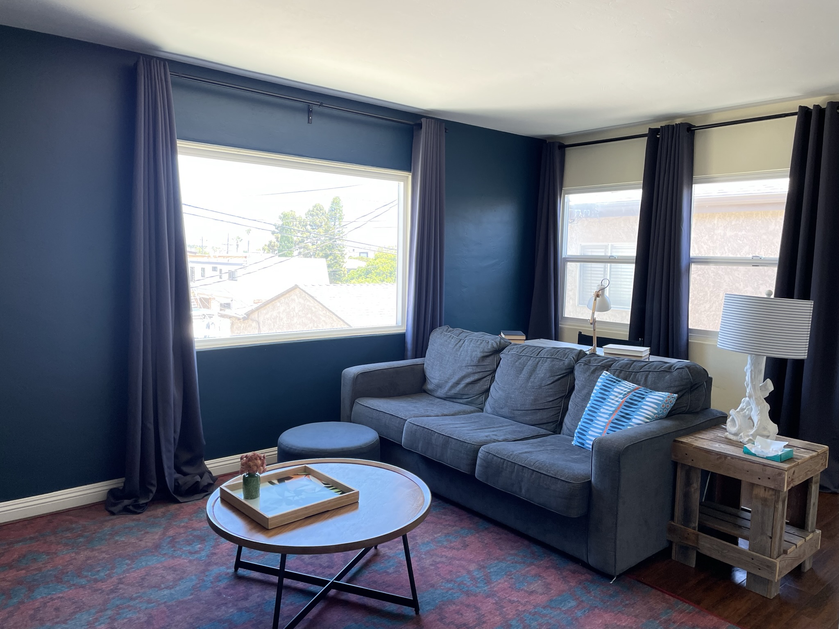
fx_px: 630
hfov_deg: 67.3
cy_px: 314
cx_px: 420
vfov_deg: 53.1
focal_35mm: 26
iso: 80
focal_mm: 4.2
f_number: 1.6
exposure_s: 1/120
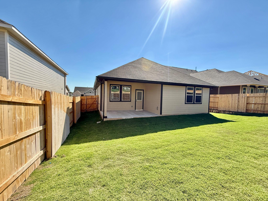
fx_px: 108
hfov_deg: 102.1
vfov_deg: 85.7
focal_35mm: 14
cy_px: 100
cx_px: 134
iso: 50
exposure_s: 1/1572
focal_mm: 2.22
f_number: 2.2
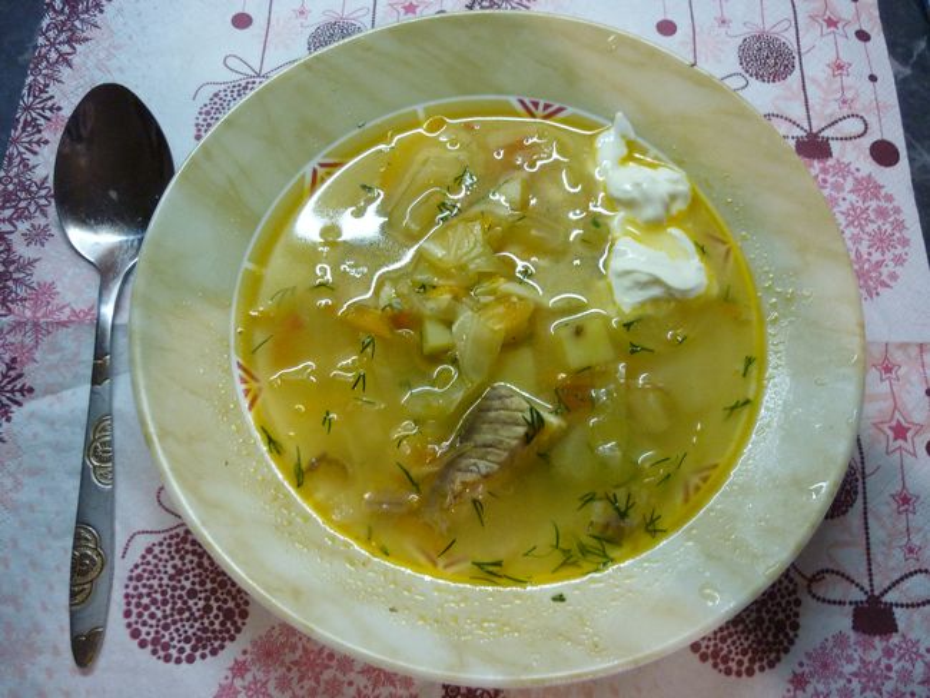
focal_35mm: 33
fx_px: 887
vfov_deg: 43.0
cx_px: 465
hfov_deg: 55.3
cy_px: 349
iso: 320
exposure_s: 1/30
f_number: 2.8
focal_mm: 5.5
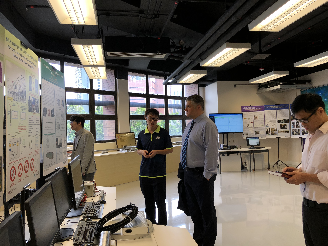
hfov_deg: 63.4
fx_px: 265
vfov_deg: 49.7
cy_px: 123
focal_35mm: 28
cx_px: 164
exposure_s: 1/100
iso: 32
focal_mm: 4
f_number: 1.8
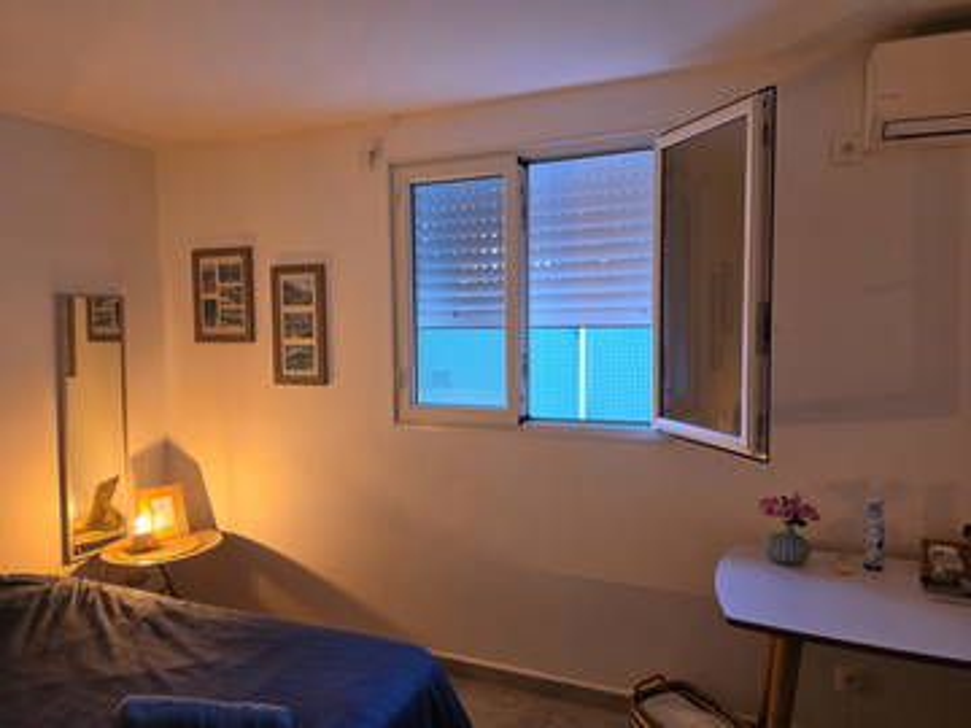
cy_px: 364
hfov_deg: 73.9
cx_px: 486
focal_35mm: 23
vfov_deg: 58.9
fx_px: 645
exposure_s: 1/120
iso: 200
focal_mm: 6.5
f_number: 1.4
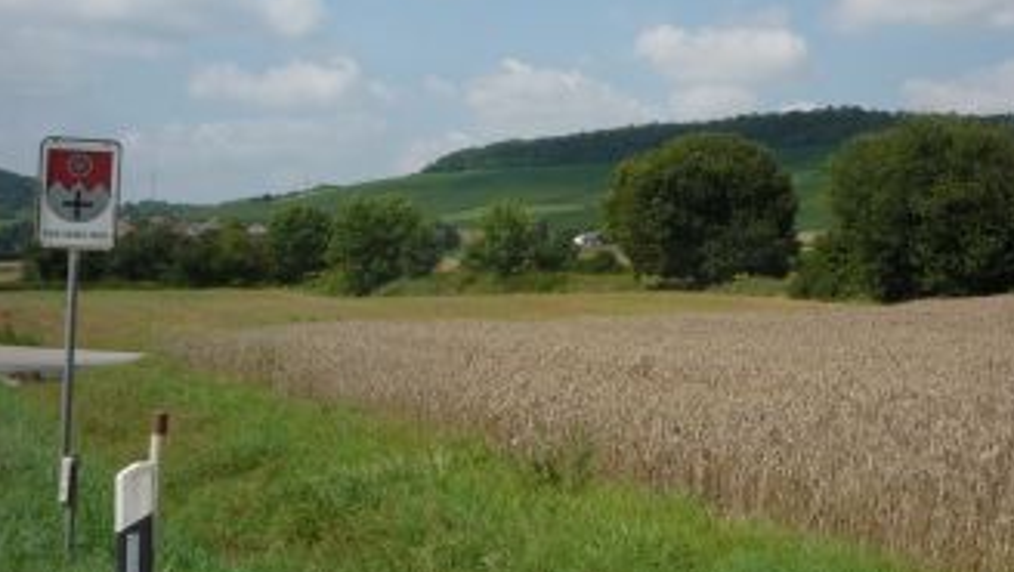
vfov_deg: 23.4
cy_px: 186
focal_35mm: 51
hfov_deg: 40.3
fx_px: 1372
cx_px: 634
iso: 100
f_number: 5.6
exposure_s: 1/640
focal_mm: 5.2
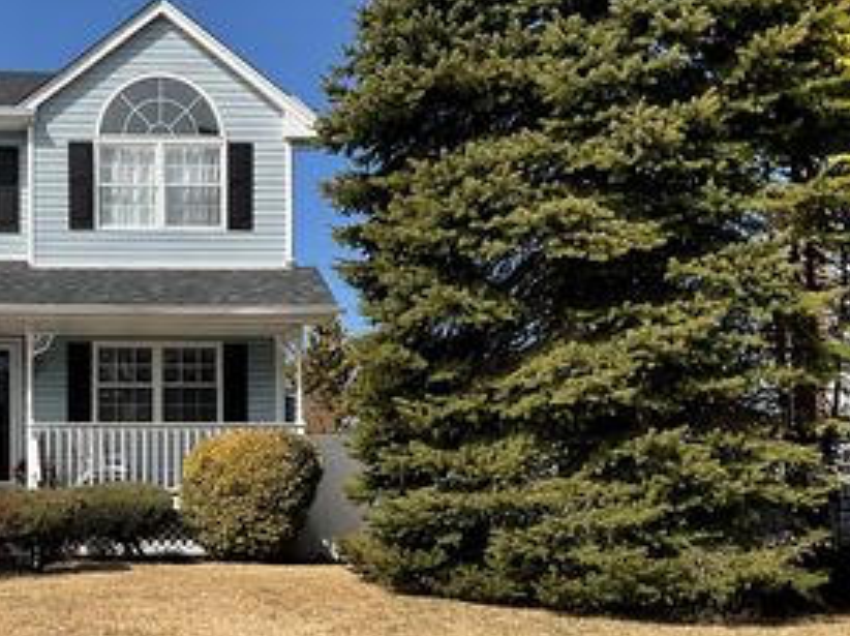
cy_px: 501
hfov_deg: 34.5
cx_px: 115
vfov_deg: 27.0
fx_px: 1300
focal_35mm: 53
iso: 16
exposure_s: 1/2959
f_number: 1.8
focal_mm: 3
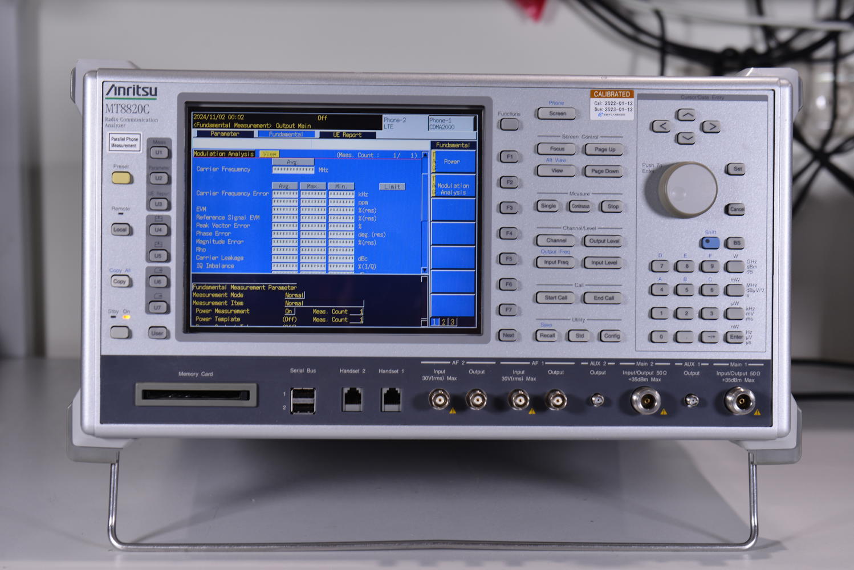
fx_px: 1329
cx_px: 427
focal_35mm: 56
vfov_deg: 24.2
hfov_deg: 35.6
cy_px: 285
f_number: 2.8
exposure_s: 1/25
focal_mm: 56
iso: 220
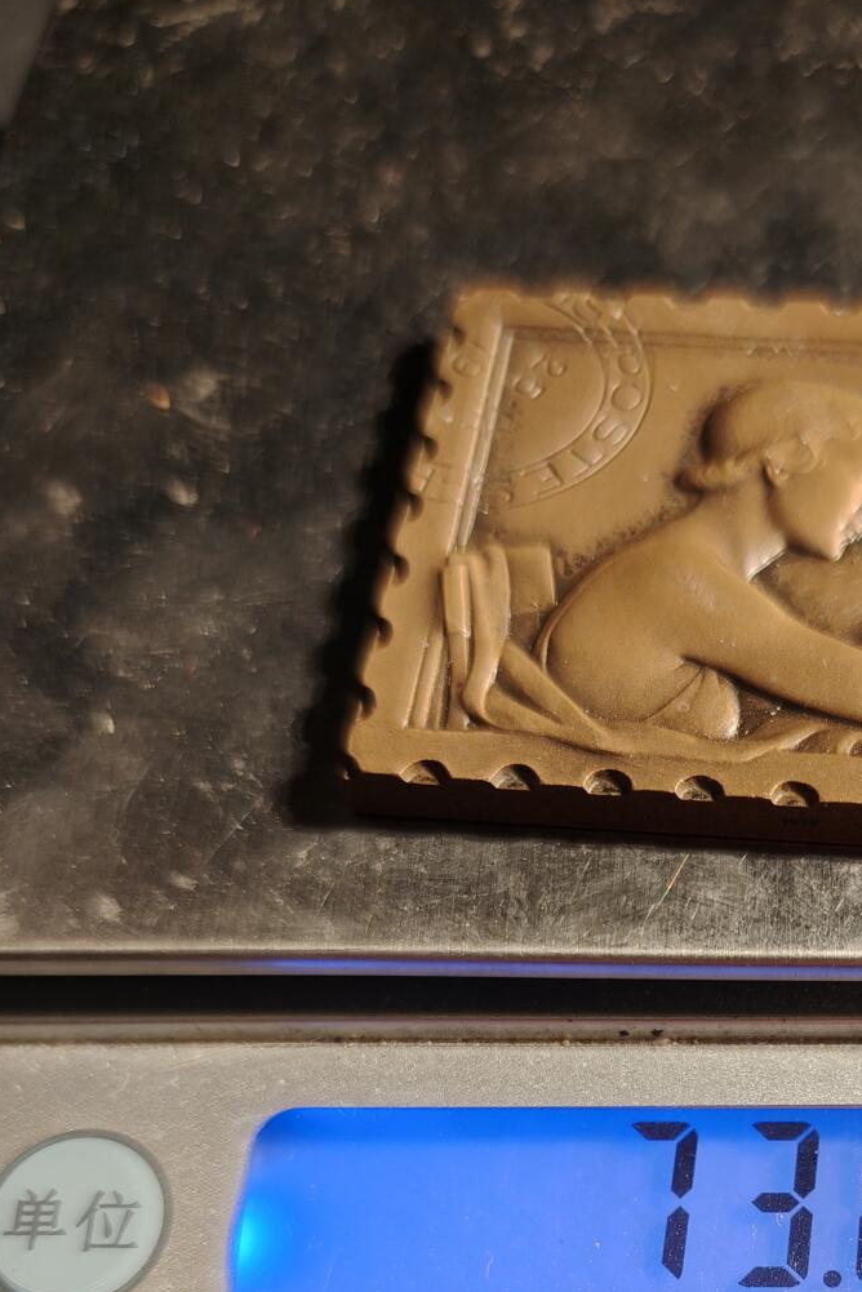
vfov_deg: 42.2
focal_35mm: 43
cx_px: 761
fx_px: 1543
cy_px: 1127
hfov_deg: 30.0
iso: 160
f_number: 1.6
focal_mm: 6.06
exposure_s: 1/100
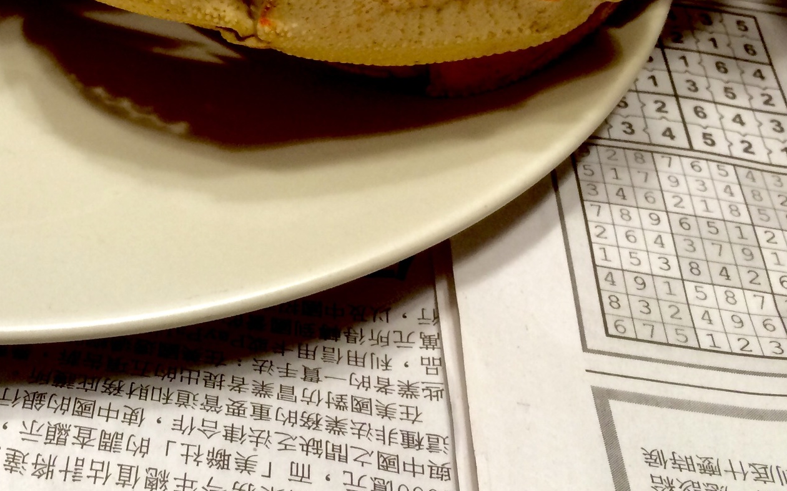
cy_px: -79
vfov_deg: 20.1
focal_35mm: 61
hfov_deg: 32.3
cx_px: 125
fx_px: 1308
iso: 100
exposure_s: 1/30
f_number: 2.2
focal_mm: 4.15
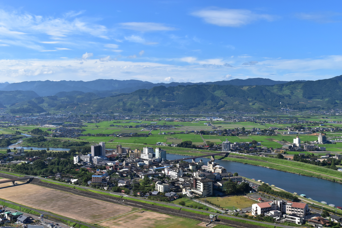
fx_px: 399
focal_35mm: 42
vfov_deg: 31.9
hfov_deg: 46.4
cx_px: 171
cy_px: 114
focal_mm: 28
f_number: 11
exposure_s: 1/800
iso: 400
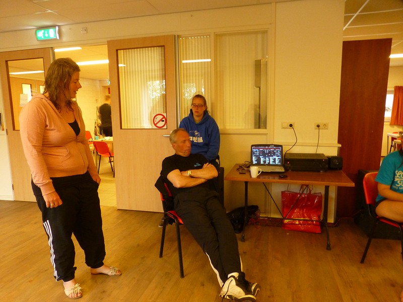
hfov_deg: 71.6
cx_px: 202
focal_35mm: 24
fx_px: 279
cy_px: 151
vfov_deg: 56.8
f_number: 3.3
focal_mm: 4.3
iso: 400
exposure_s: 1/10
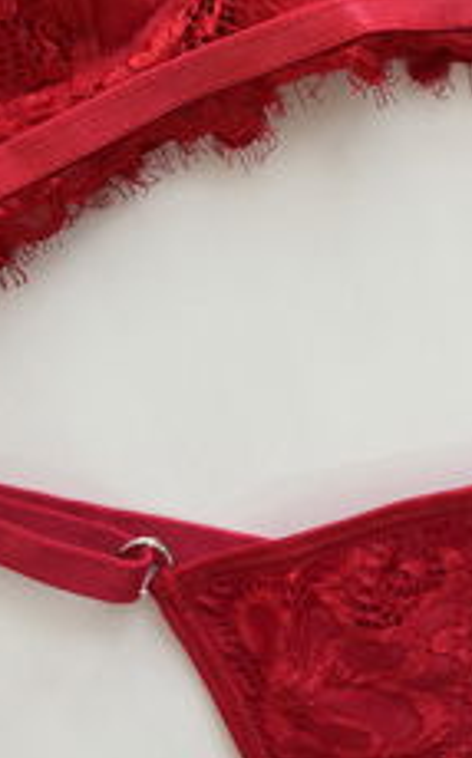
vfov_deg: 30.2
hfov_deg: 20.2
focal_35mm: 64
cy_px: 28
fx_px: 1322
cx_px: 155
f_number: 1.6
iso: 80
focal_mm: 5.96
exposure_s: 1/50
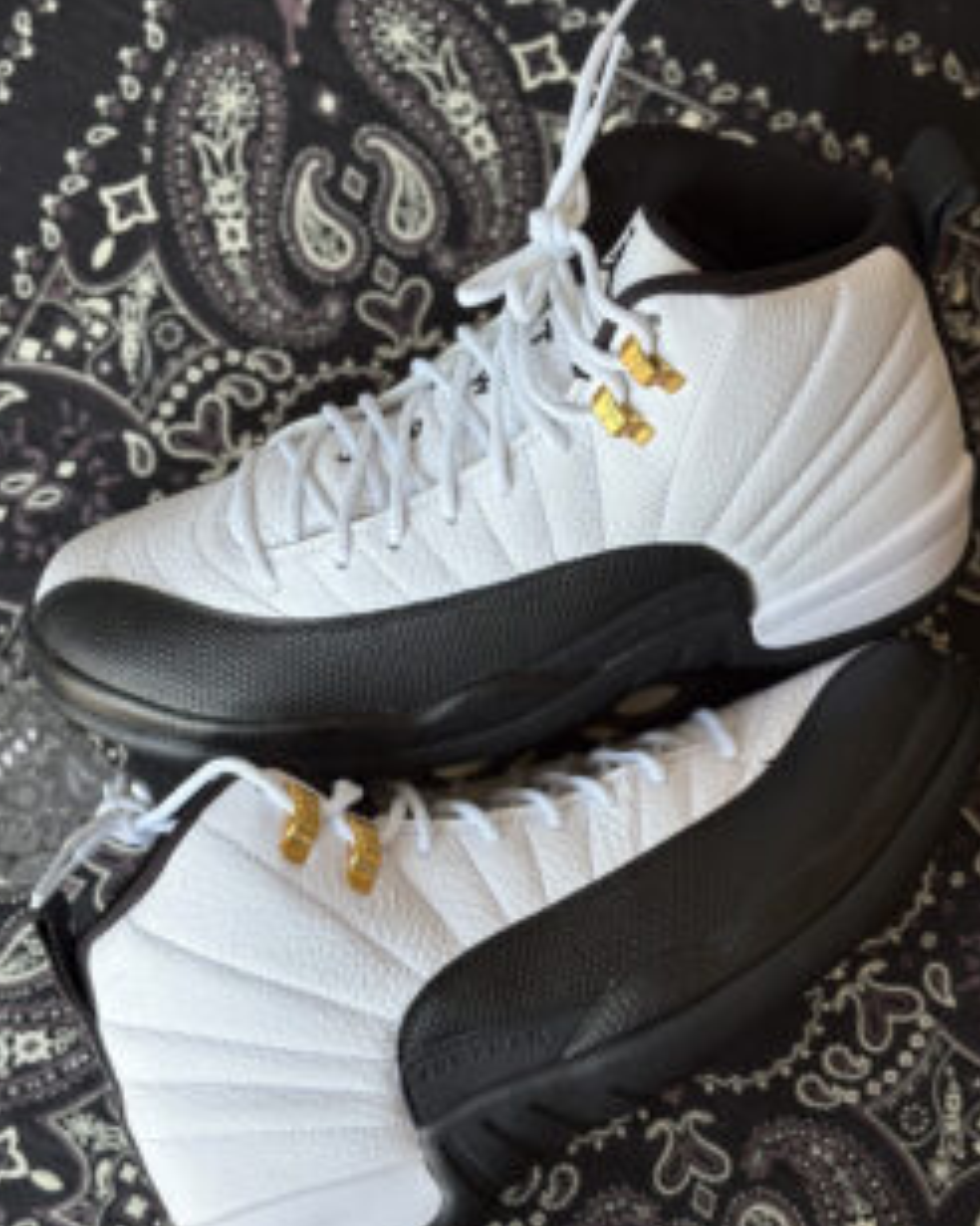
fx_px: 2395
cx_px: 502
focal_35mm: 66
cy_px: 681
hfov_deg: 23.1
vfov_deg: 28.7
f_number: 1.6
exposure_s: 1/120
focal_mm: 5.96
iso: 32
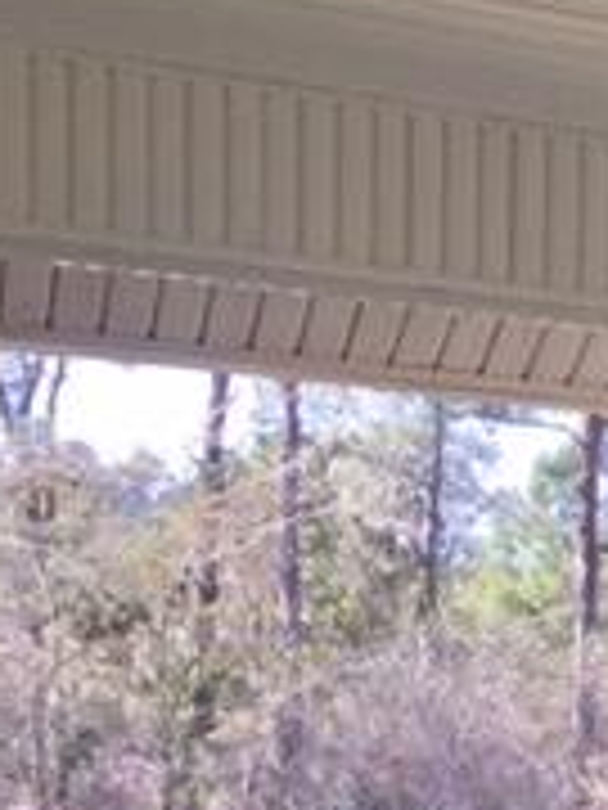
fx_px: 2412
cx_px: 914
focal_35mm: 103
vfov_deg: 18.0
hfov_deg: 13.5
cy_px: 1022
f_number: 2.2
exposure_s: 1/309
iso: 32
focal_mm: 4.15
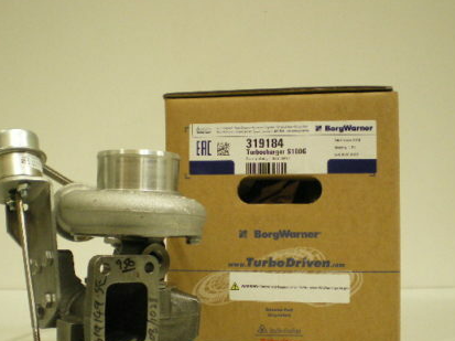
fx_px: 617
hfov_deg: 40.4
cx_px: 205
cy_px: 205
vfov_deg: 30.8
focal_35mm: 47
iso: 400
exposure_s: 1/8
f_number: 3.1
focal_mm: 6.3
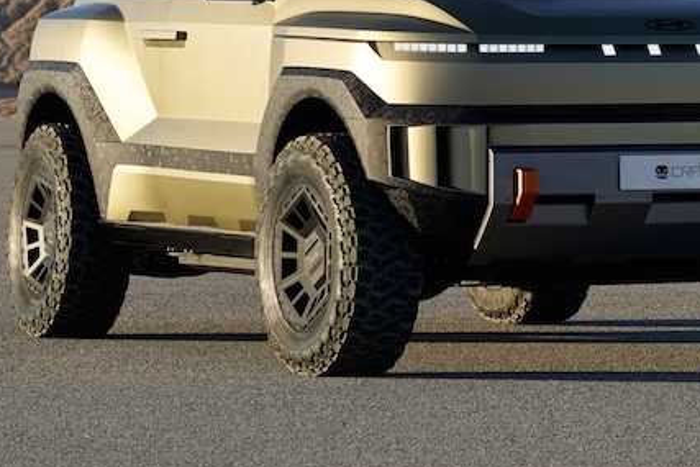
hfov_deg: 8.6
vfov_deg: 5.7
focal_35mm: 239
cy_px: 44
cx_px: 474
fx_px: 4649
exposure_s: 1/400
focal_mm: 85
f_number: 5
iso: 100
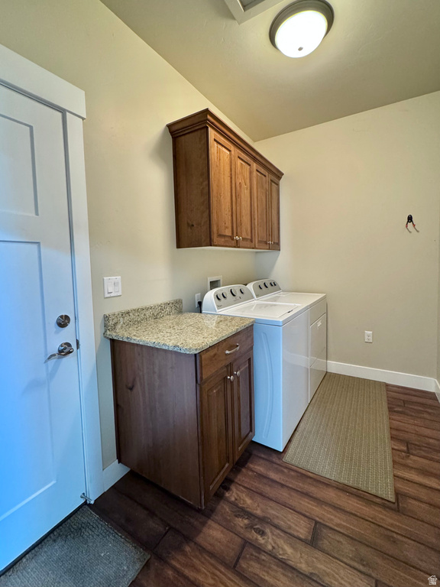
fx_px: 237
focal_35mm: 14
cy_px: 294
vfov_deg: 102.1
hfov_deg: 85.7
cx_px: 220
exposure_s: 1/60
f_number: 2.2
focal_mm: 2.22
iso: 500
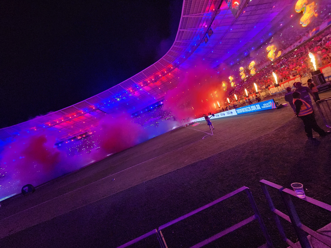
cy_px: 124
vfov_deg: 89.9
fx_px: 124
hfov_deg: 106.2
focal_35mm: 13
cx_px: 166
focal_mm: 2.2
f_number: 2.2
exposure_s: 1/30
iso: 400
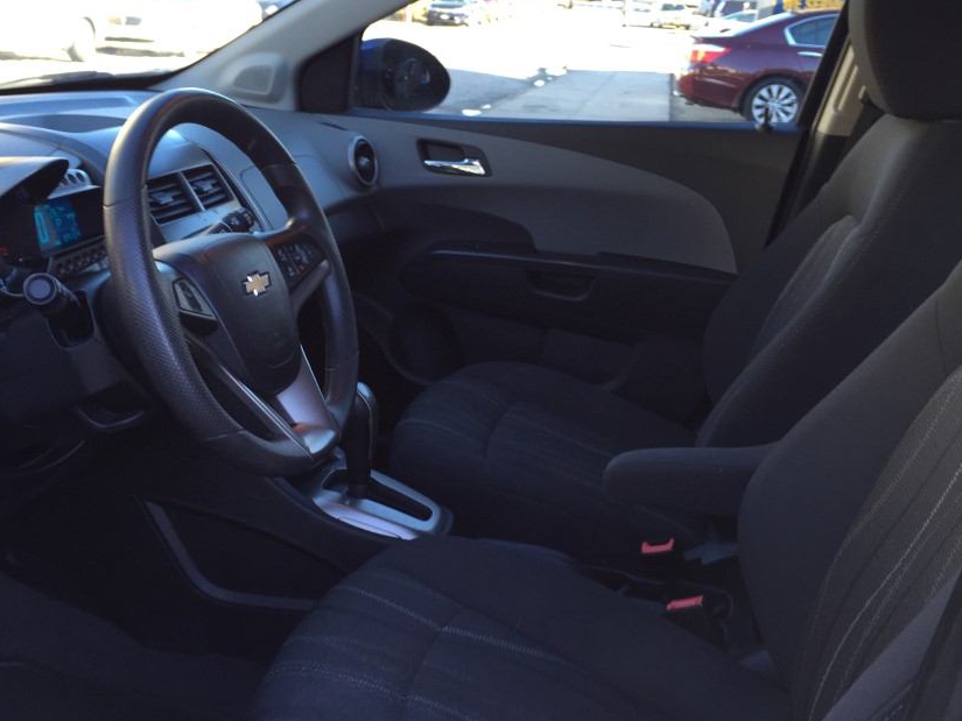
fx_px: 1001
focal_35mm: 36
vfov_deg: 39.6
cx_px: 395
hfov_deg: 51.1
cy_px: 309
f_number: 2.2
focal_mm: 4.15
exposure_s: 1/60
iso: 32
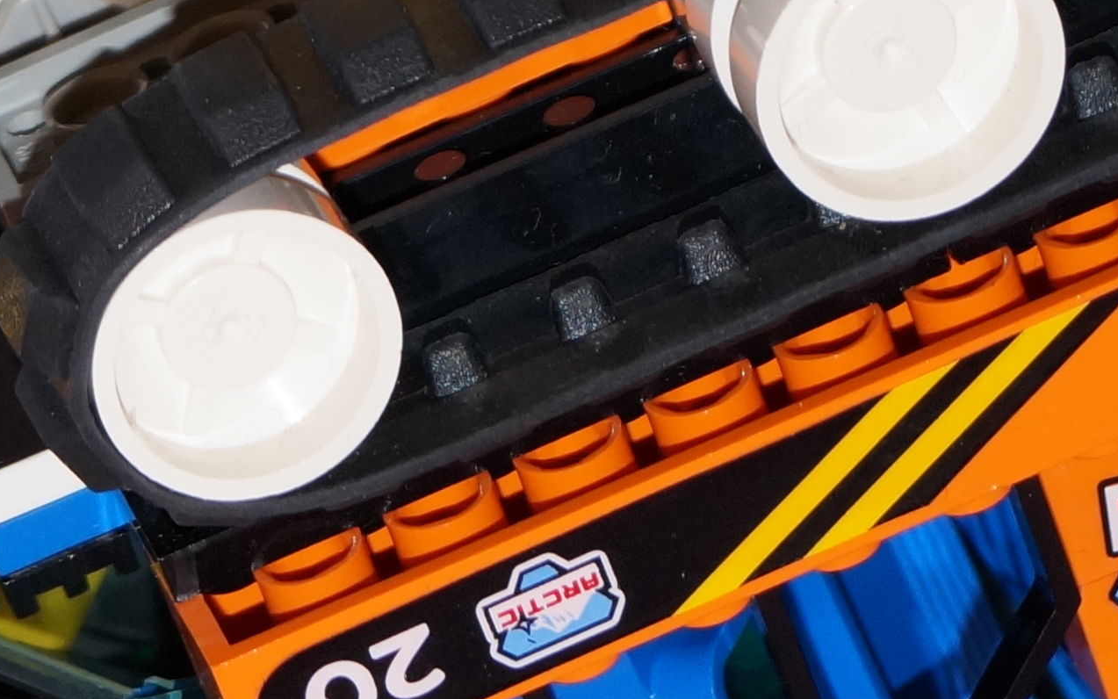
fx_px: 10976
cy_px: -198
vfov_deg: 3.6
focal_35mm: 360
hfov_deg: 5.7
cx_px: -1016
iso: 400
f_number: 5.6
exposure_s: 1/60
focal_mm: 55
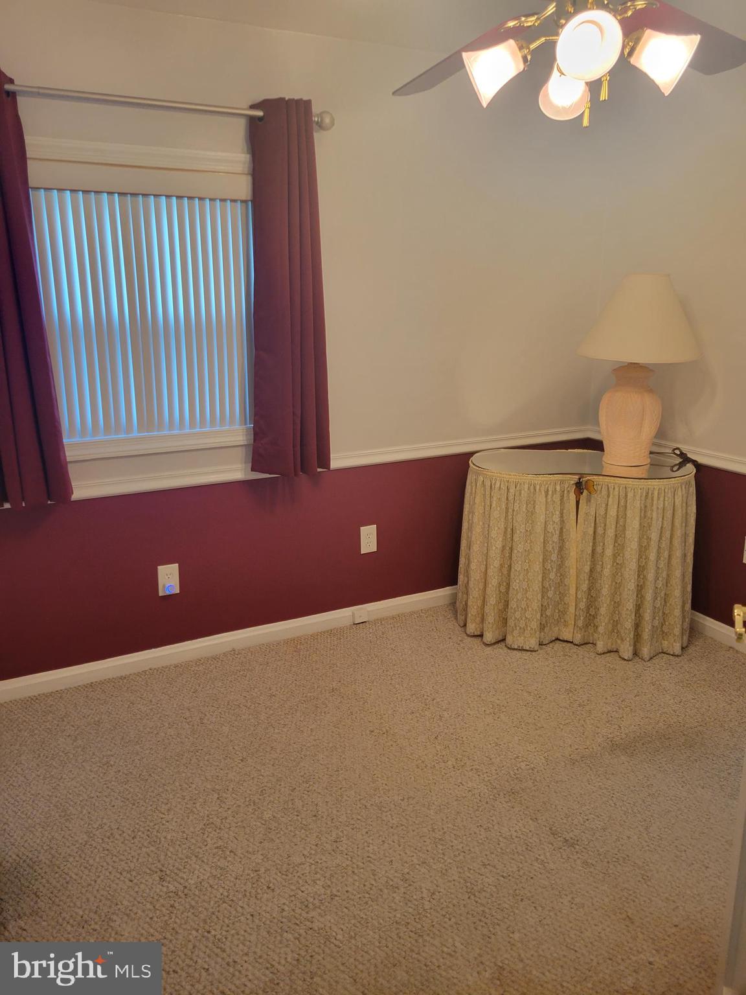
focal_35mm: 26
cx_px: 373
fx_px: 747
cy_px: 498
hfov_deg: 53.1
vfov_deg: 67.3
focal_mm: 5.4
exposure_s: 1/120
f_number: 1.8
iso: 200
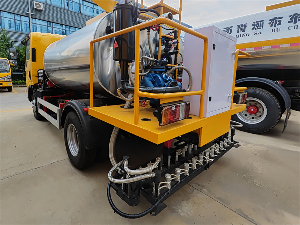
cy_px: 112
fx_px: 130
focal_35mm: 15
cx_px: 150
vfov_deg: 81.7
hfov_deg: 98.2
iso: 50
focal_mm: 1.82
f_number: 2
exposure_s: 1/320
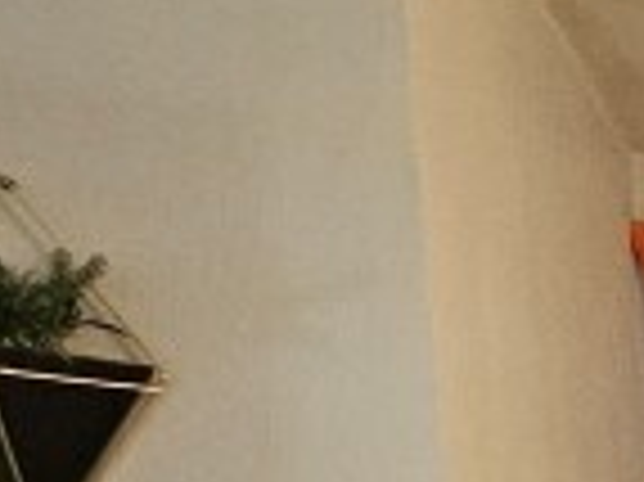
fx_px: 1729
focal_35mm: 93
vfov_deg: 13.2
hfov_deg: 10.3
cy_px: 1023
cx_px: 2126
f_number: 2.2
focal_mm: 2.2
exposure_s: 1/50
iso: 400
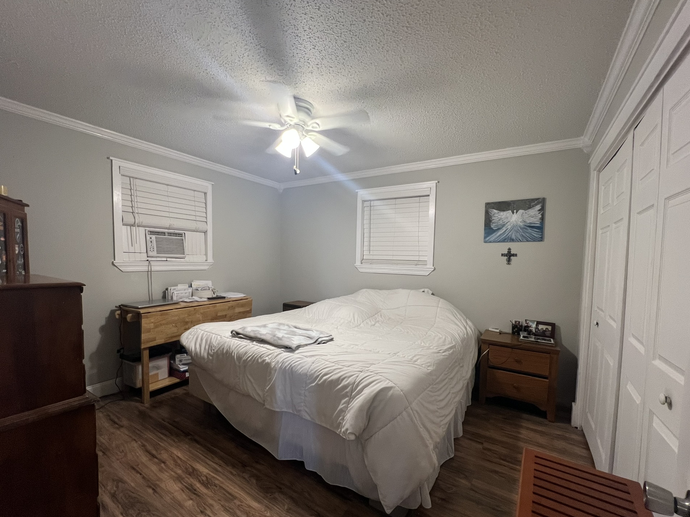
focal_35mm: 14
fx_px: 279
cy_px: 276
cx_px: 348
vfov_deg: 85.5
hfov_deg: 102.1
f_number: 1.8
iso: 200
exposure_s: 1/60
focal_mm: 1.57
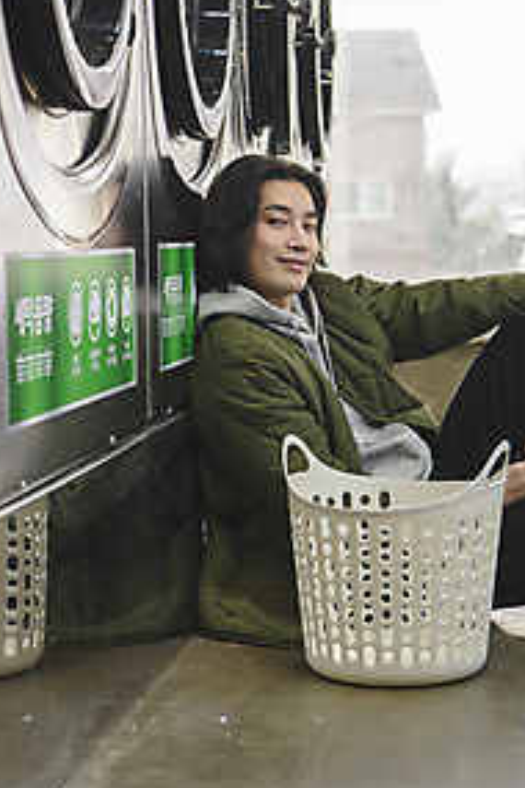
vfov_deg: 23.3
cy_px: 293
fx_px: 1903
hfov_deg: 15.7
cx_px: 347
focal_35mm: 87
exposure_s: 1/100
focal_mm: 62
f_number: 4.5
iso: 400
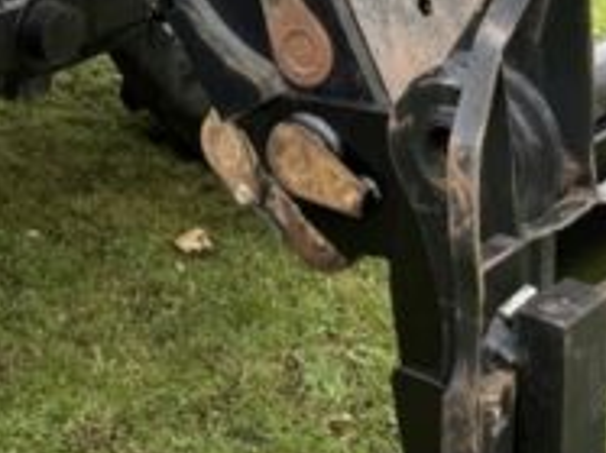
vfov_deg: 16.3
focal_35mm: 82
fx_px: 1435
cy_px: -236
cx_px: -6
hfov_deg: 22.9
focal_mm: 6.76
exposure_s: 1/325
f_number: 1.78
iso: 100
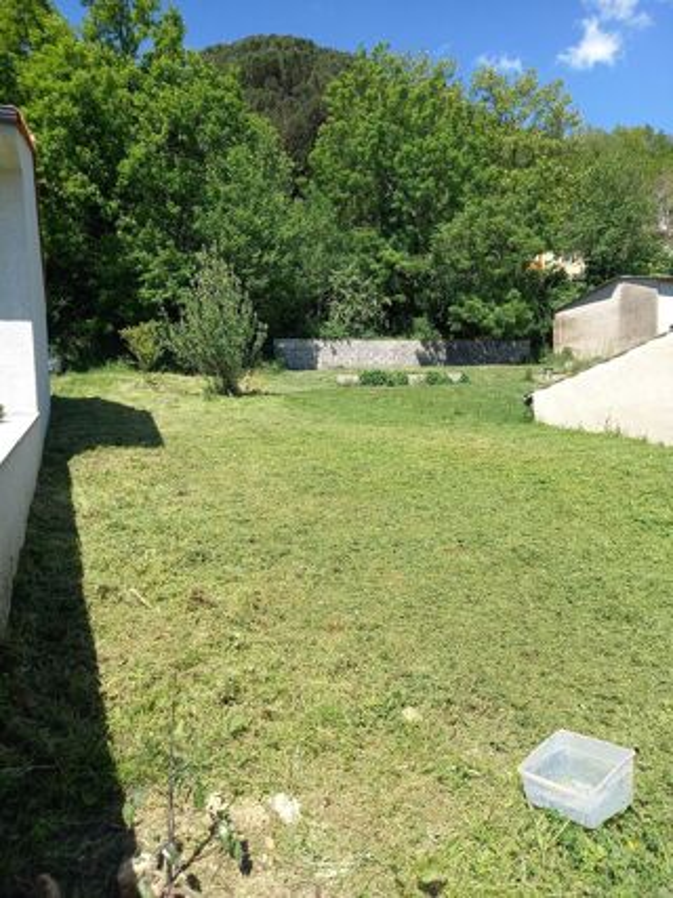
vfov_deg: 69.4
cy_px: 449
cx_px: 336
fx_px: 648
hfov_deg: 54.9
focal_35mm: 25
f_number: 1.8
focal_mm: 4.65
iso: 50
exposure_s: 1/545
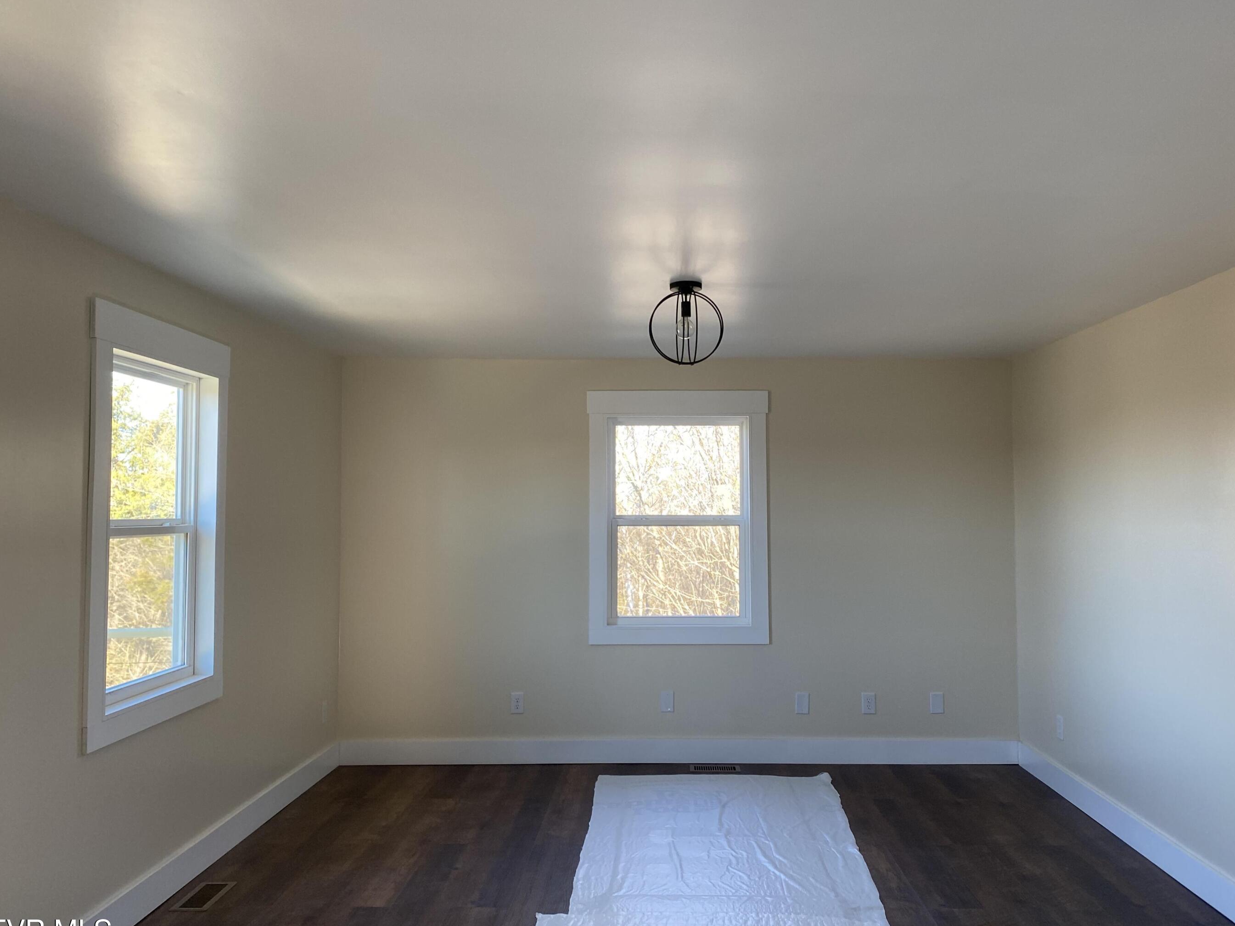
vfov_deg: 48.2
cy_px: 461
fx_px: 1035
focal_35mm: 29
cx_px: 674
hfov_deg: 61.6
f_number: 1.8
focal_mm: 4.25
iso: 80
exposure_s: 1/121
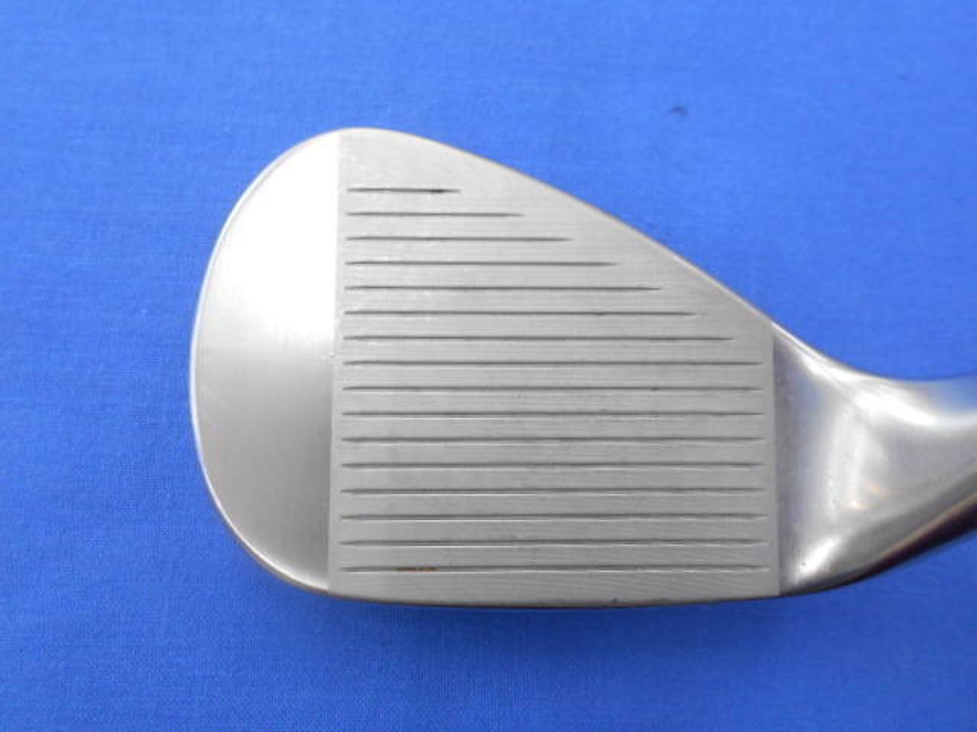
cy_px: 366
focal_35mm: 26
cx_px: 488
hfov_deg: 67.3
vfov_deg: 53.1
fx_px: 734
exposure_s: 1/30
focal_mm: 4.6
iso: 180
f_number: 3.2
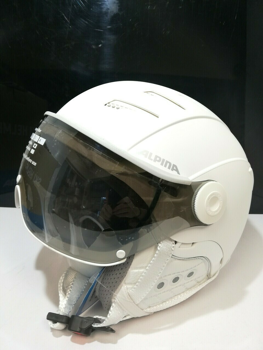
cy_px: 175
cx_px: 132
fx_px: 263
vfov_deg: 67.3
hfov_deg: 53.1
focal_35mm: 26
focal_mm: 3.81
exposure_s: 1/50
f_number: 2.2
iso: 64
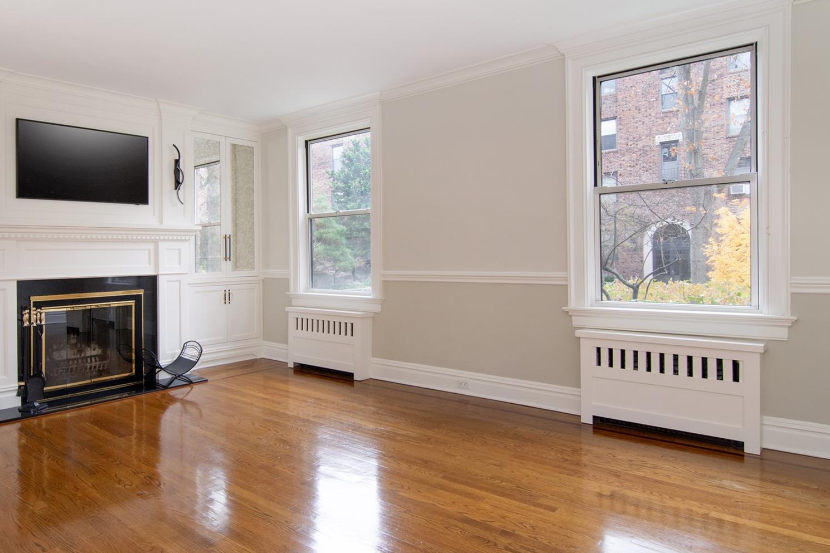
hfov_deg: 76.1
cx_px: 338
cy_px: 249
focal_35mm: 23
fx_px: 523
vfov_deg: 55.7
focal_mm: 11
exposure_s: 1/20
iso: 640
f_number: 8
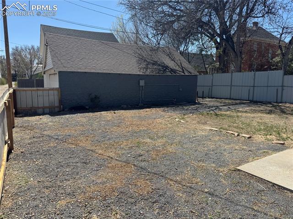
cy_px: 110
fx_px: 203
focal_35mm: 24
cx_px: 146
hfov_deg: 71.6
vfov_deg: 56.8
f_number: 1.78
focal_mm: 6.76
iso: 80
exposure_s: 1/3597
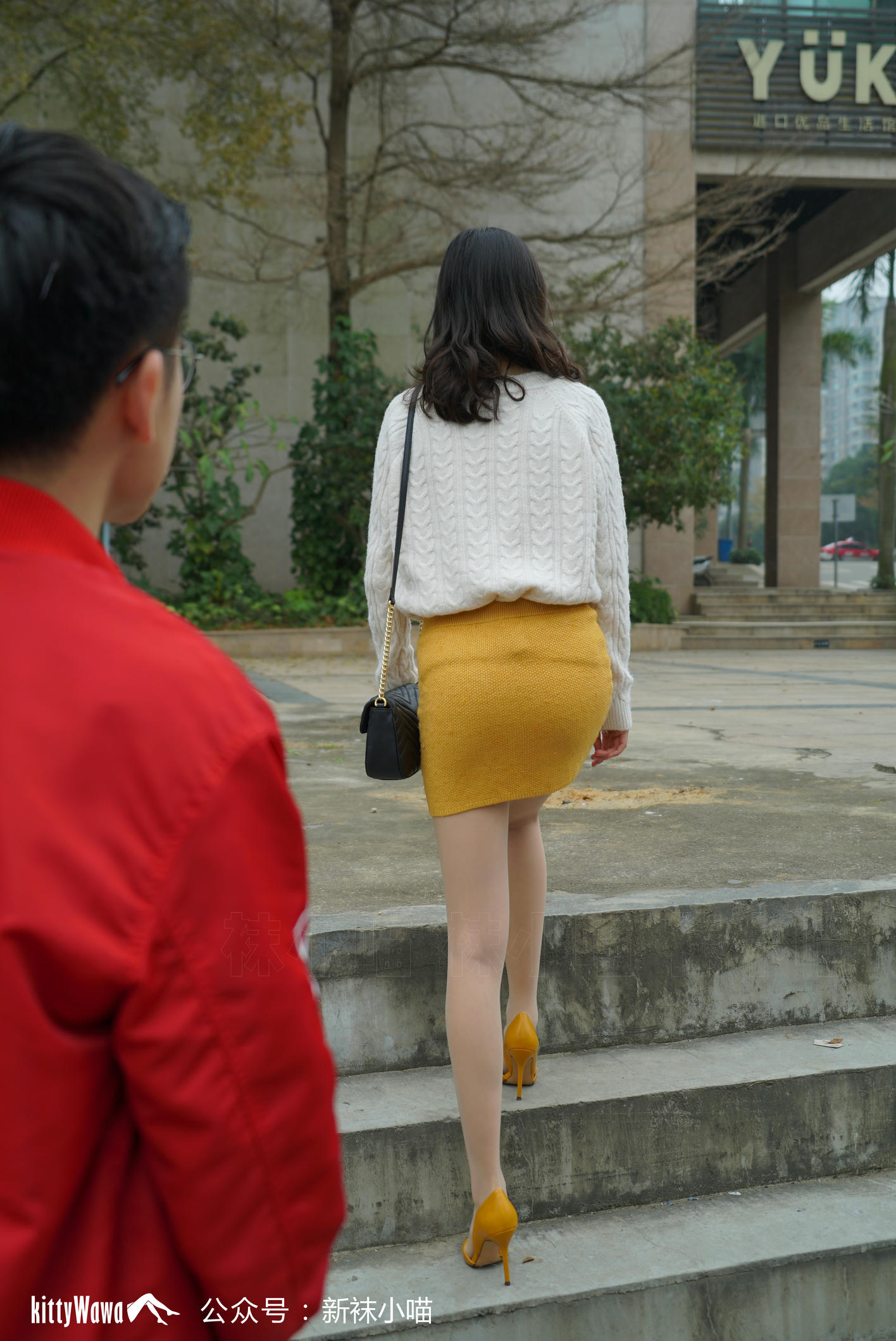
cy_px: 670
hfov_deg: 33.4
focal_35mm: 40
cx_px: 448
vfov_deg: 48.4
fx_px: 1491
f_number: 4.5
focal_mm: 40
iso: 100
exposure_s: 1/160
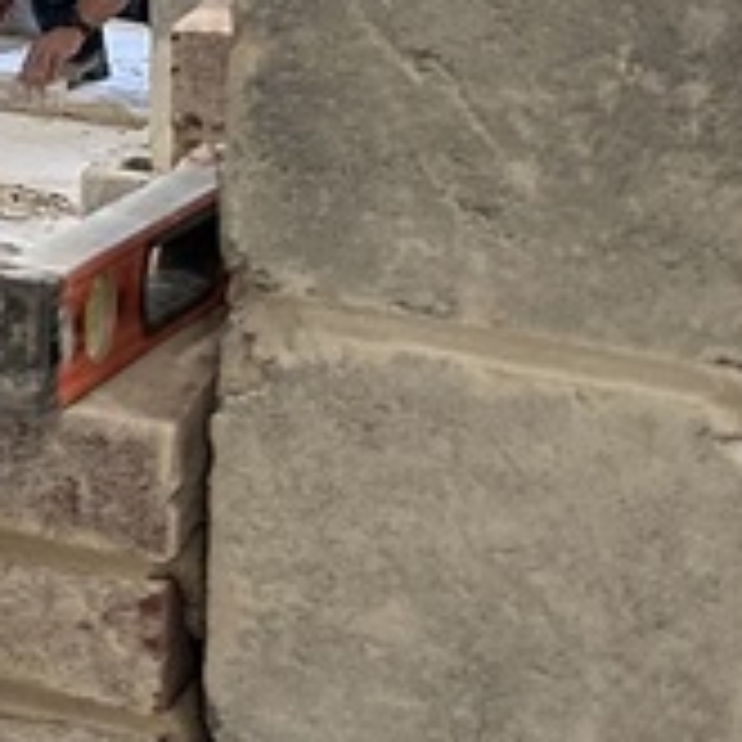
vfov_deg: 12.3
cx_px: -1363
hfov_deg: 10.3
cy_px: -517
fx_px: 3201
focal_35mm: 132
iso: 200
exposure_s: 1/120
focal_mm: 6.86
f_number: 1.78
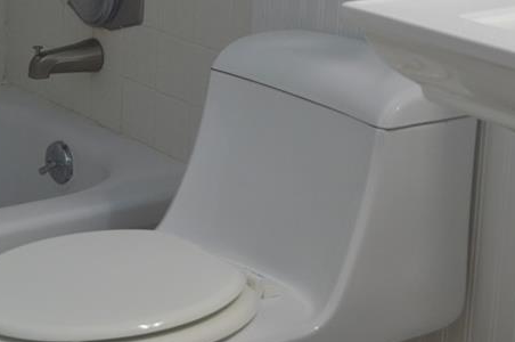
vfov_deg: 13.2
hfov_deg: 20.0
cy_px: -14
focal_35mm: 102
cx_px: 256
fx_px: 1457
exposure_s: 1/60
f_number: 4.5
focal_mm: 30
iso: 400
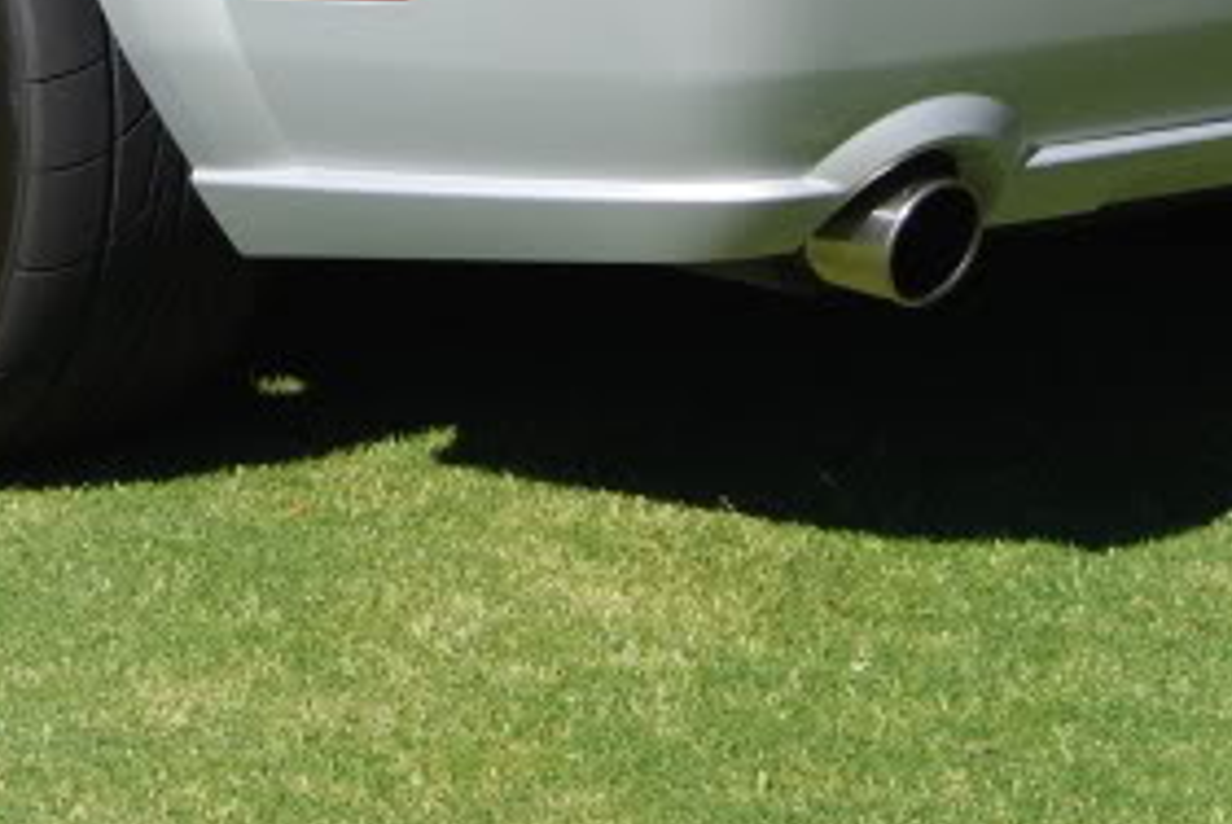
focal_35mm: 191
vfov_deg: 7.1
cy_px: -462
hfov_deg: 10.7
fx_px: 6537
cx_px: 147
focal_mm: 35
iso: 100
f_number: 8
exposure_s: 1/250
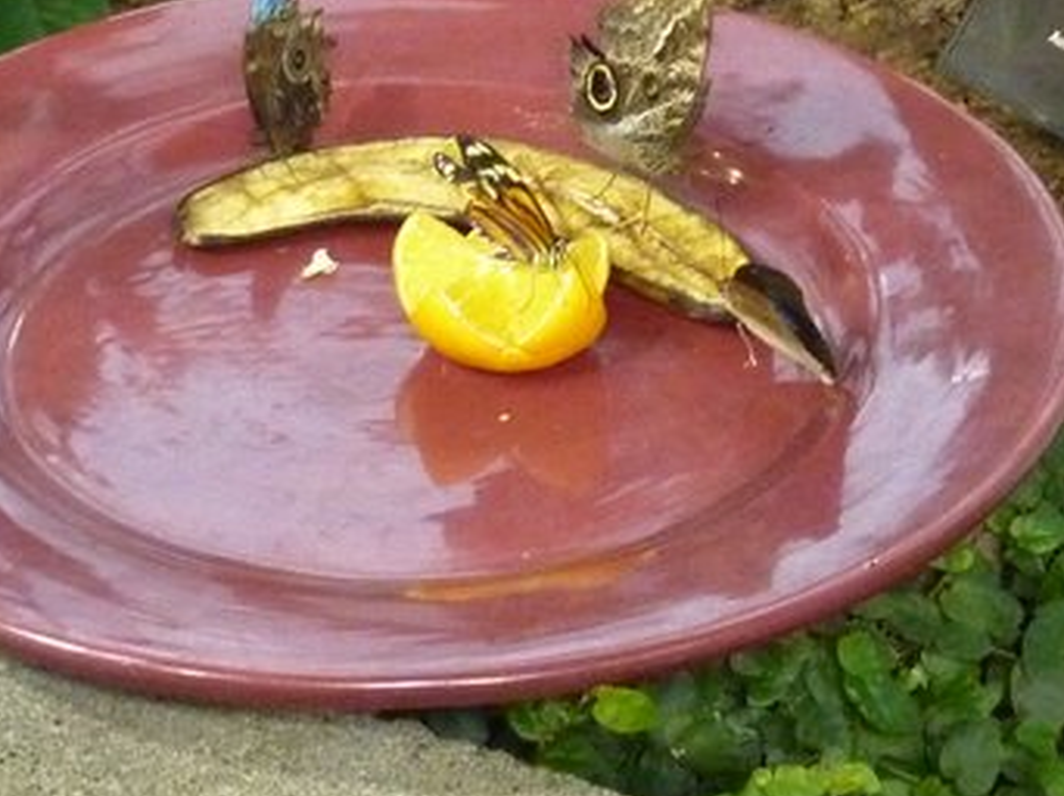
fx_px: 3594
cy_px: 261
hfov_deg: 16.8
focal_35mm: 117
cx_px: 520
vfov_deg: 12.6
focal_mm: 6.9
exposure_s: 1/30
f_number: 3.7
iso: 800
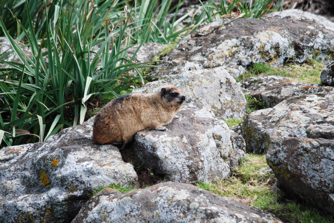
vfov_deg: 1.8
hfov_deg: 2.7
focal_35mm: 750
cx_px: 167
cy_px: 112
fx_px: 6966
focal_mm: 500
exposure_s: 1/250
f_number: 6.3
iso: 400
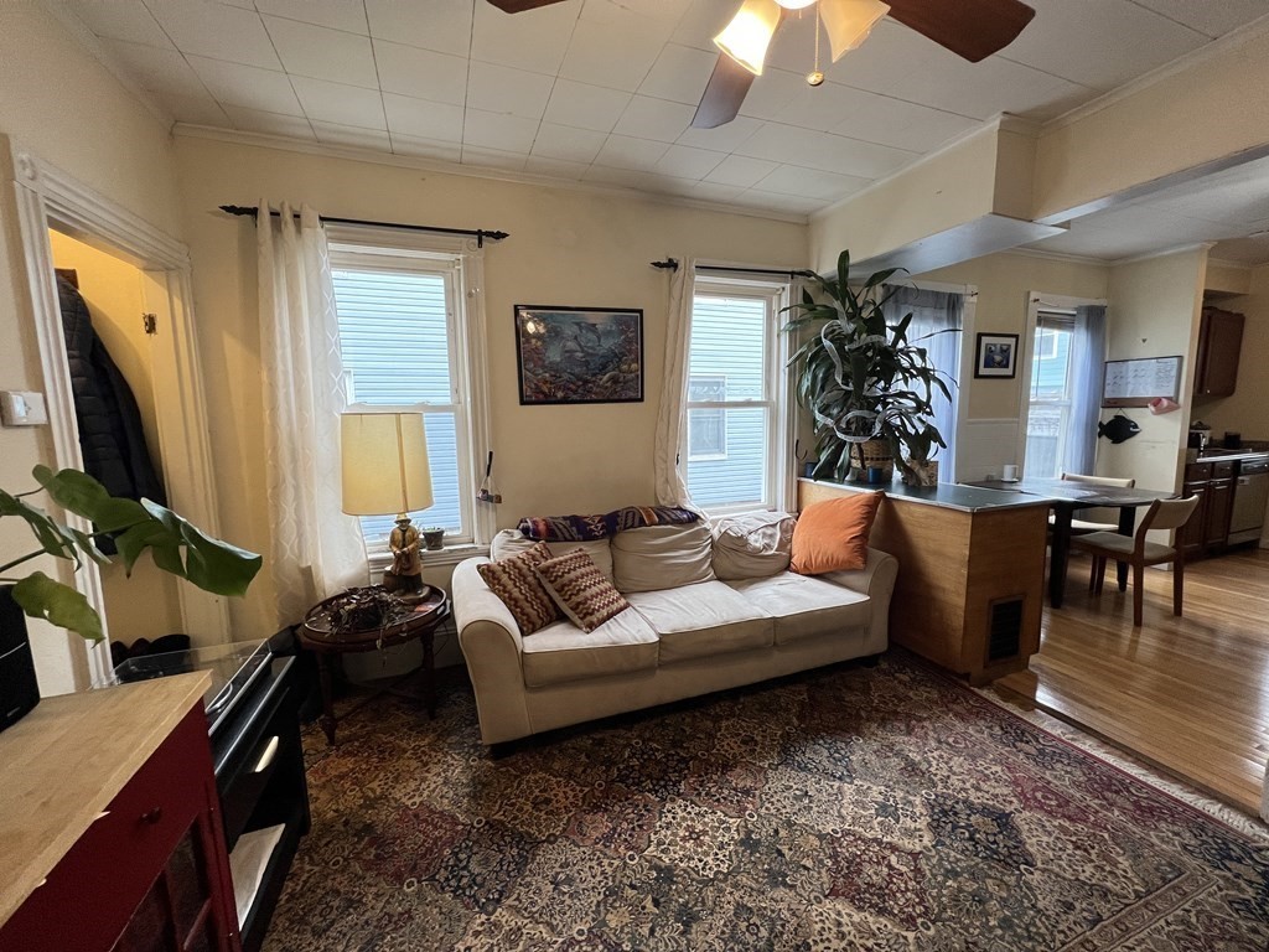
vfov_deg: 89.9
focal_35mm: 13
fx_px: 477
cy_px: 476
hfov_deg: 106.2
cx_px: 634
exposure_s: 1/120
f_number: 1.8
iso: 250
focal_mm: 1.57
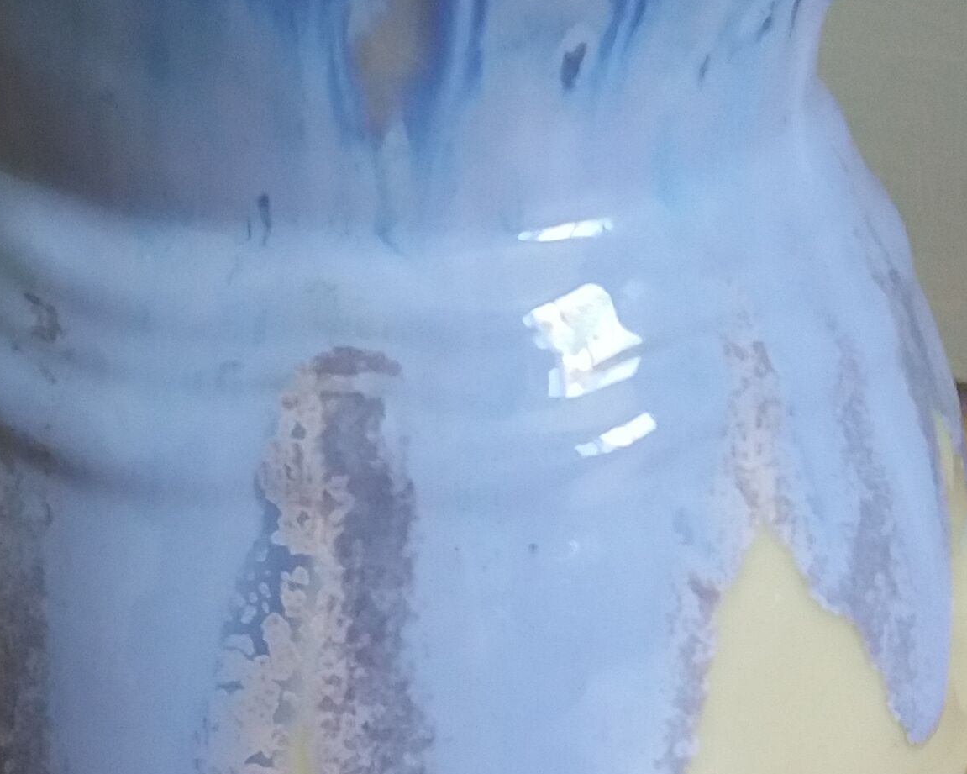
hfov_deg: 19.6
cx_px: 473
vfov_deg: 15.7
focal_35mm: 98
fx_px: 2805
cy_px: 464
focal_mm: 3.7
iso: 160
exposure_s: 1/20
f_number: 1.9
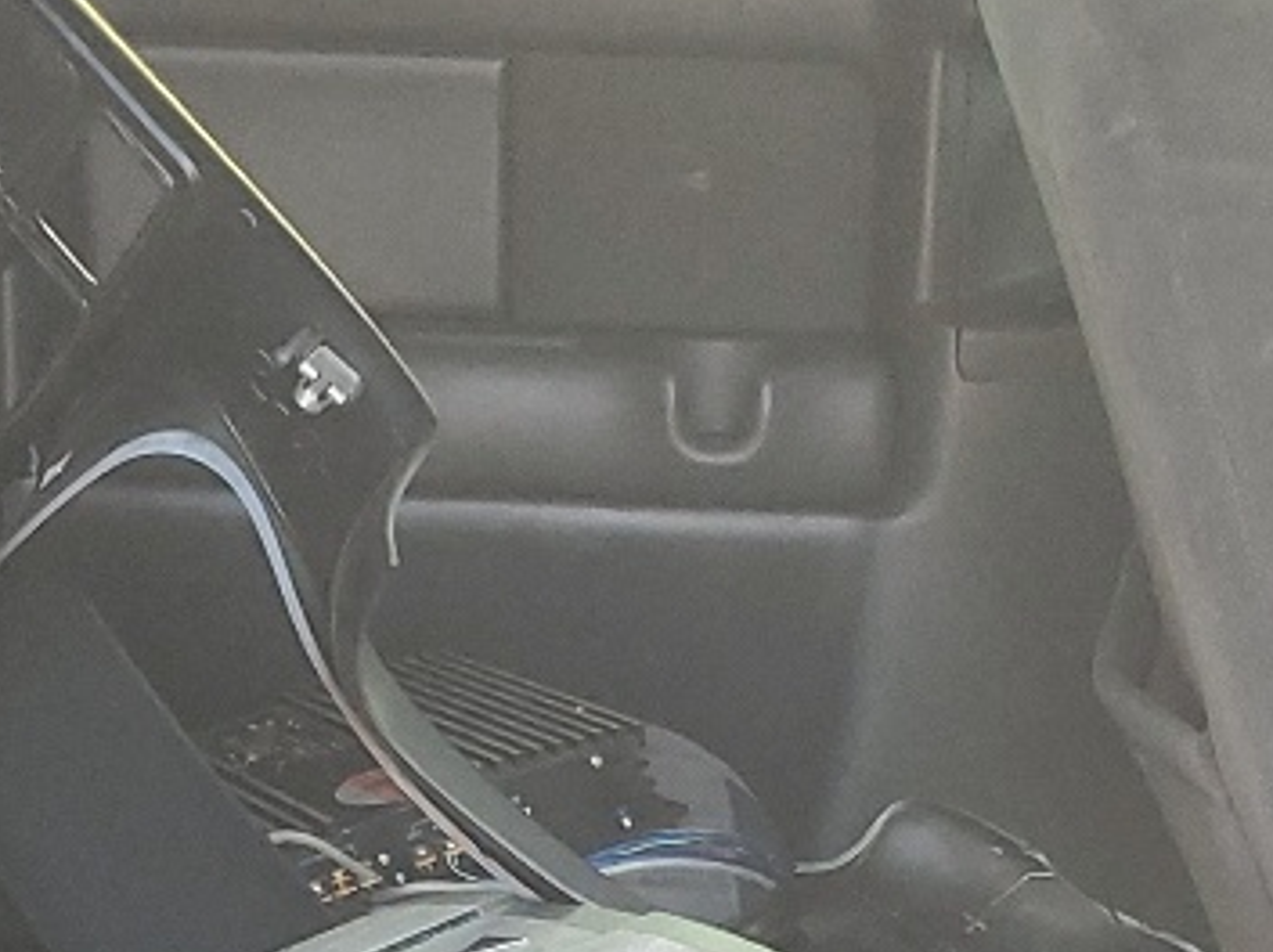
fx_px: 4335
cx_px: 728
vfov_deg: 12.2
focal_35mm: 118
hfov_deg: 16.7
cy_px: 1172
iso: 123
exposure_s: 1/60.2
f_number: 1.5
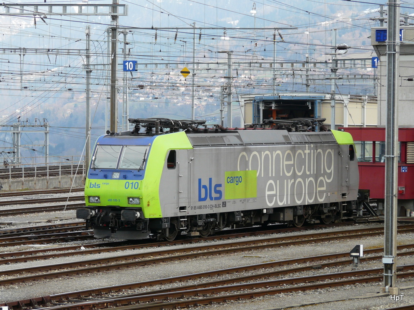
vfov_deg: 9.2
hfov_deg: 12.3
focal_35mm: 161
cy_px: 155
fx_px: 1926
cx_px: 207
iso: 100
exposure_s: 1/250
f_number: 4
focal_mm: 26.4
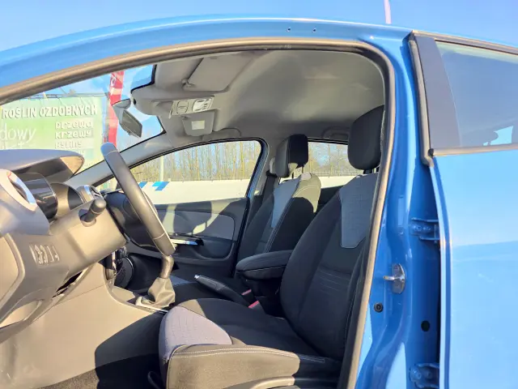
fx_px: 344
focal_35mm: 23
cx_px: 259
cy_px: 194
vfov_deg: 58.9
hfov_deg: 73.9
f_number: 1.7
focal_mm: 6.3
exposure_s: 1/1962
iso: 80
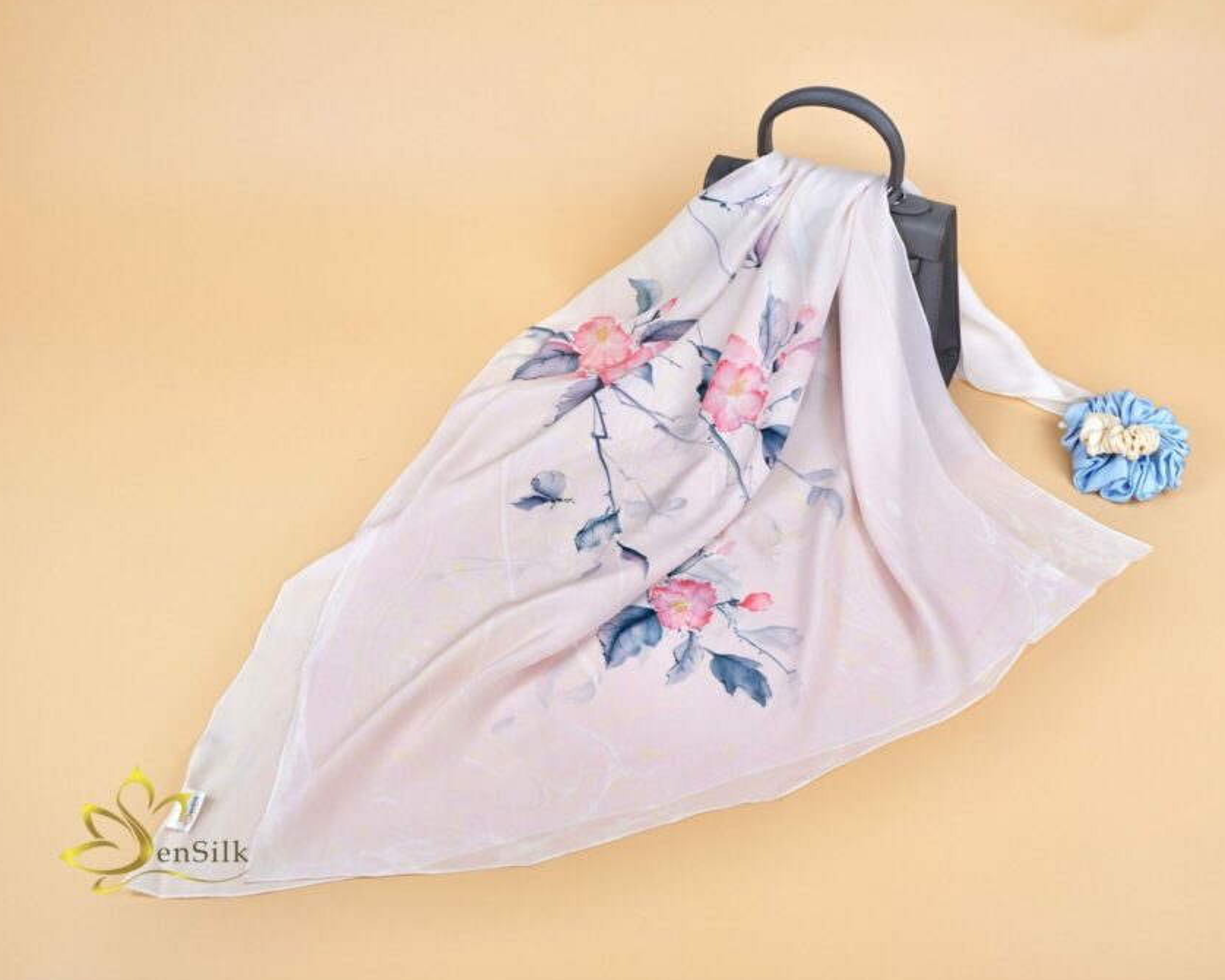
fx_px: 1414
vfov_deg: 38.2
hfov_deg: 46.8
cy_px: 494
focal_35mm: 39
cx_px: 681
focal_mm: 34
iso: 400
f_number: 4
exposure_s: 1/400
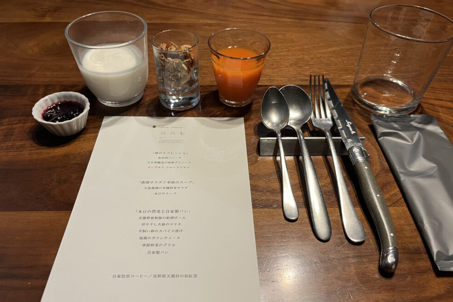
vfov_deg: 46.3
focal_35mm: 28
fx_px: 352
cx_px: 221
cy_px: 164
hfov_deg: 65.5
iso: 160
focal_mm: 5.1
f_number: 1.6
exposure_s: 1/60
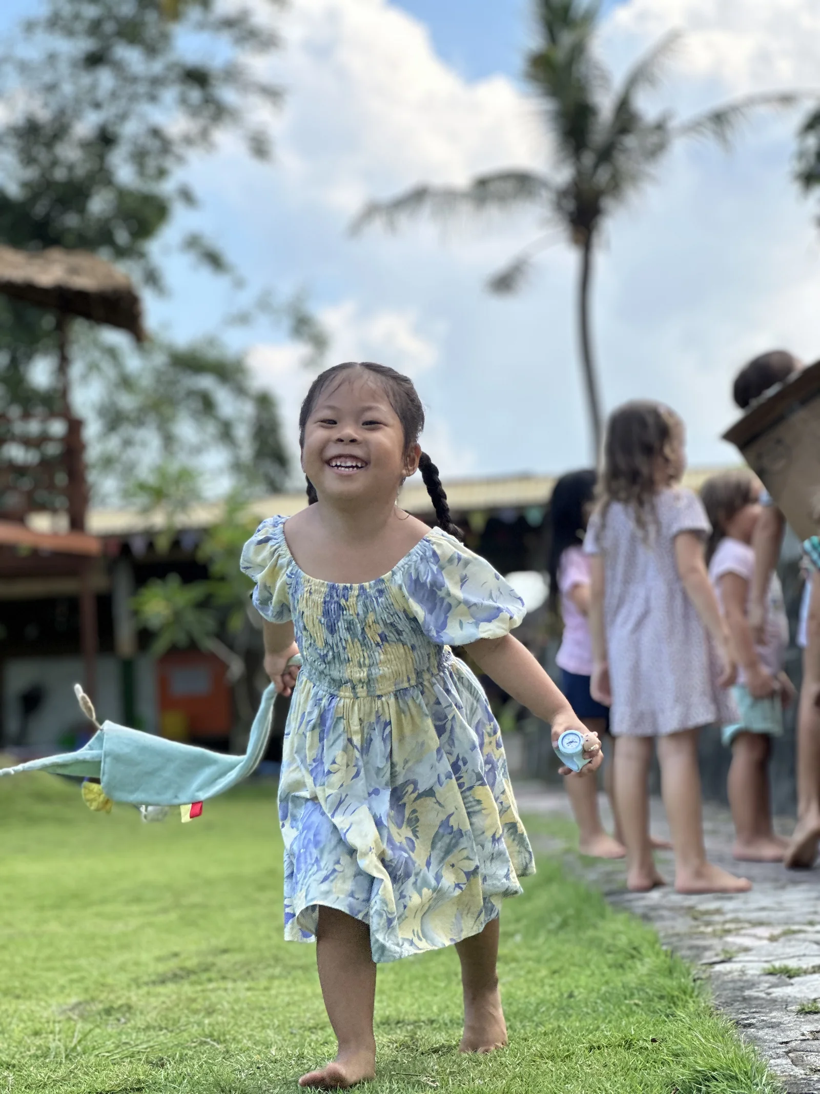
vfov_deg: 25.3
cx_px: 410
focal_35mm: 77
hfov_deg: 19.1
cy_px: 547
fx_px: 2432
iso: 32
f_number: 2.8
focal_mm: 9
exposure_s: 1/166
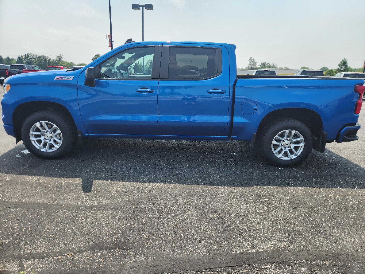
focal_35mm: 23
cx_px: 182
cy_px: 137
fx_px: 243
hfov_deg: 73.9
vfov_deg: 58.9
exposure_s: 1/1314
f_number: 1.8
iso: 20
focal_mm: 5.4
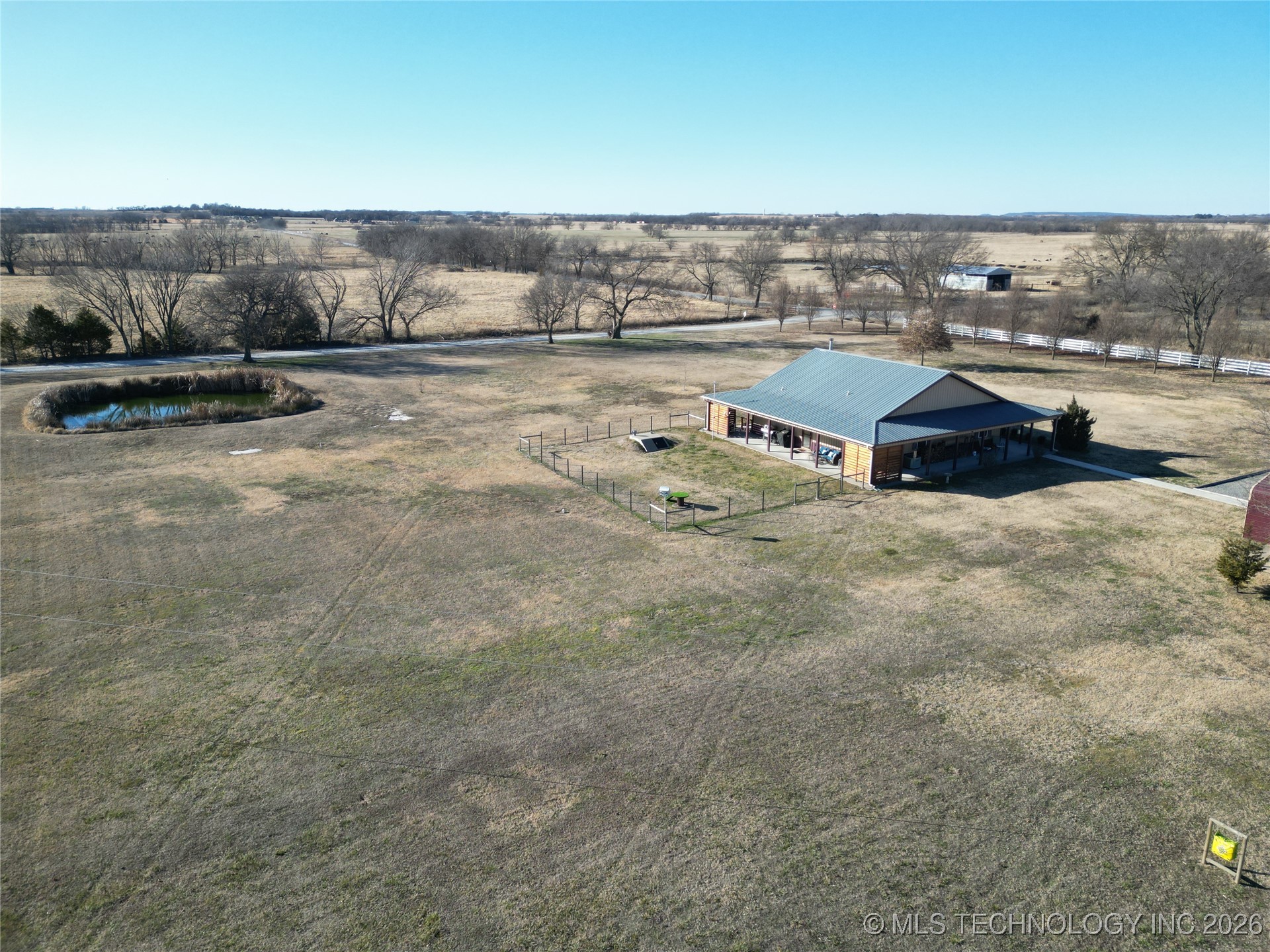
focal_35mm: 24
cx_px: 635
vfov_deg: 56.8
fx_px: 881
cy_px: 476
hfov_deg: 71.6
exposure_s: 1/1500
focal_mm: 6.72
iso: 100
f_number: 1.7
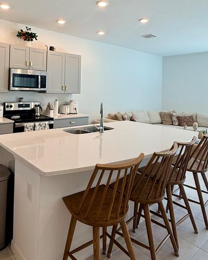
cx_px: 89
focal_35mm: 27
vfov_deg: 62.5
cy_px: 87
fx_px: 208
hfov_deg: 53.0
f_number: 2.2
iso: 100
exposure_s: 1/120
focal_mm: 2.22
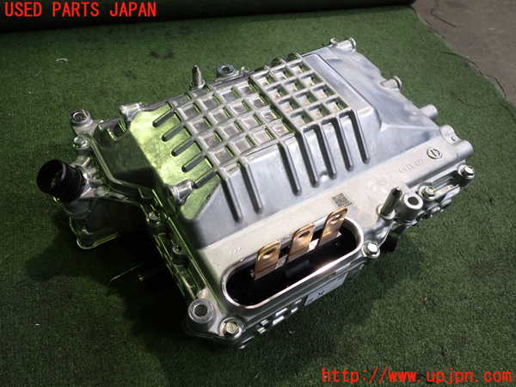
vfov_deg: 46.8
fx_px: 447
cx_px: 258
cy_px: 194
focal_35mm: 30
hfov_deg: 60.0
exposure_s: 1/60
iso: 200
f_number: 2.3
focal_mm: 5.4
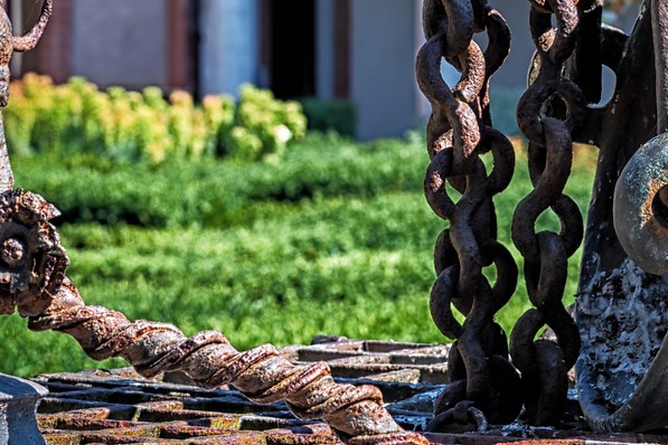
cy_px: -84
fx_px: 3729
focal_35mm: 201
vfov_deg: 6.8
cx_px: 769
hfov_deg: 10.1
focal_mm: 50
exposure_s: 1/100
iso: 64
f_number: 8
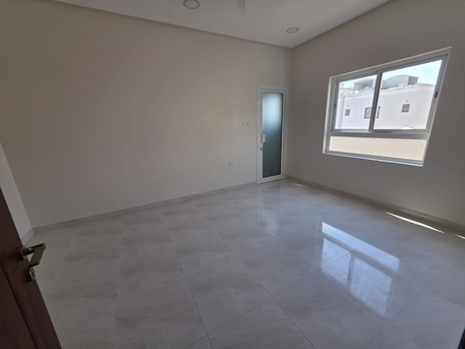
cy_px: 174
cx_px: 232
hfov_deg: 106.2
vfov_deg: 89.9
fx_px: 175
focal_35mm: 13
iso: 125
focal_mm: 2.2
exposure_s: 1/359
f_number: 1.9
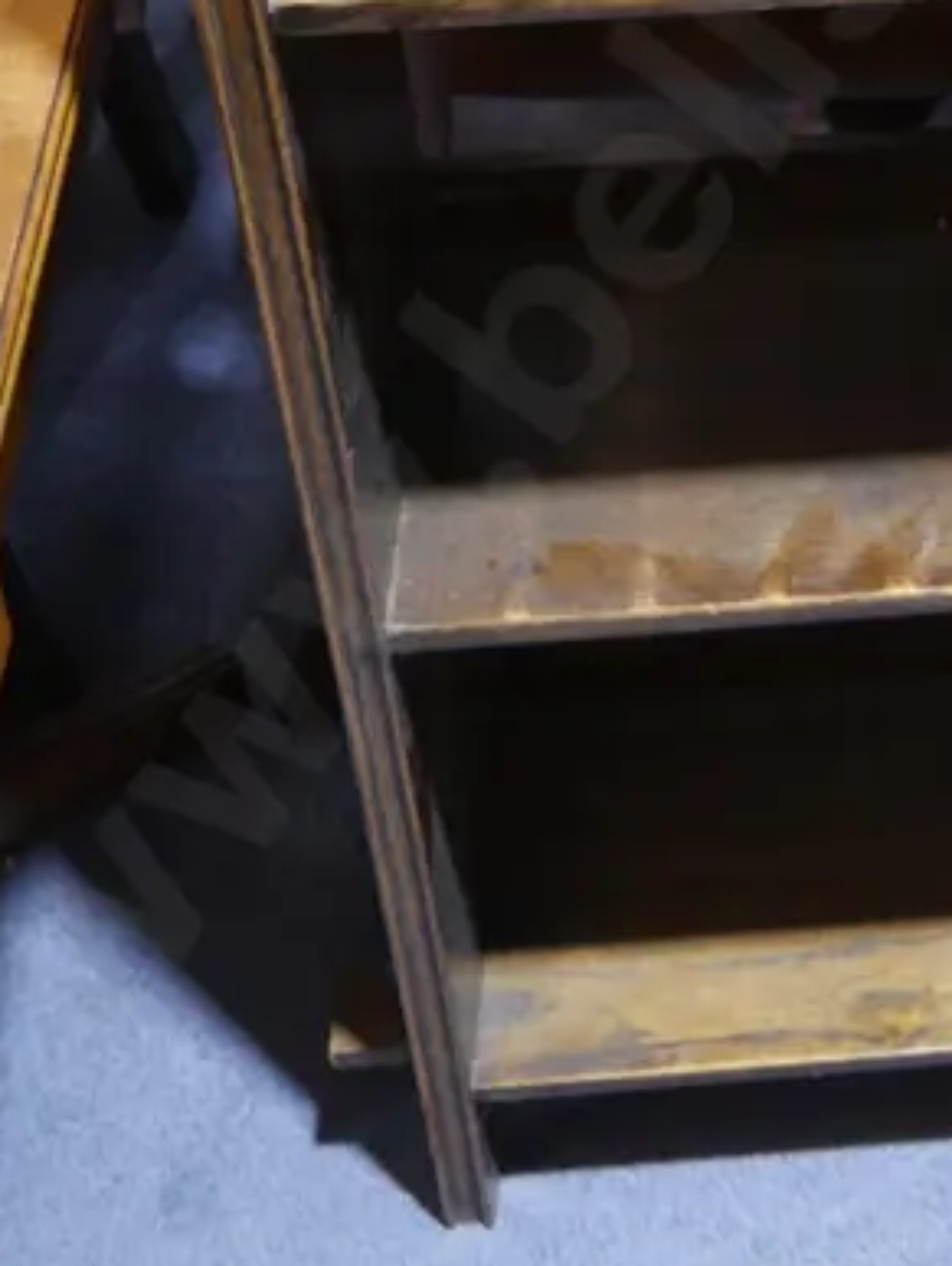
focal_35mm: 74
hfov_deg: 19.1
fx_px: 2709
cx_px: 1042
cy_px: -314
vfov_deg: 23.6
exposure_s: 1/60
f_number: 3.5
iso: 1000
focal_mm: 14
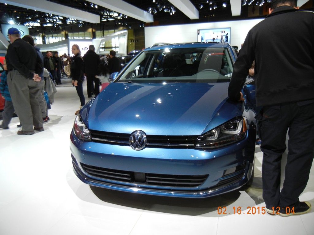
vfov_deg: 46.8
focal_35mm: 30
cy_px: 118
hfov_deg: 60.0
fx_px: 272
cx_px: 157
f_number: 3.5
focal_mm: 5.4
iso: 160
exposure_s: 1/64
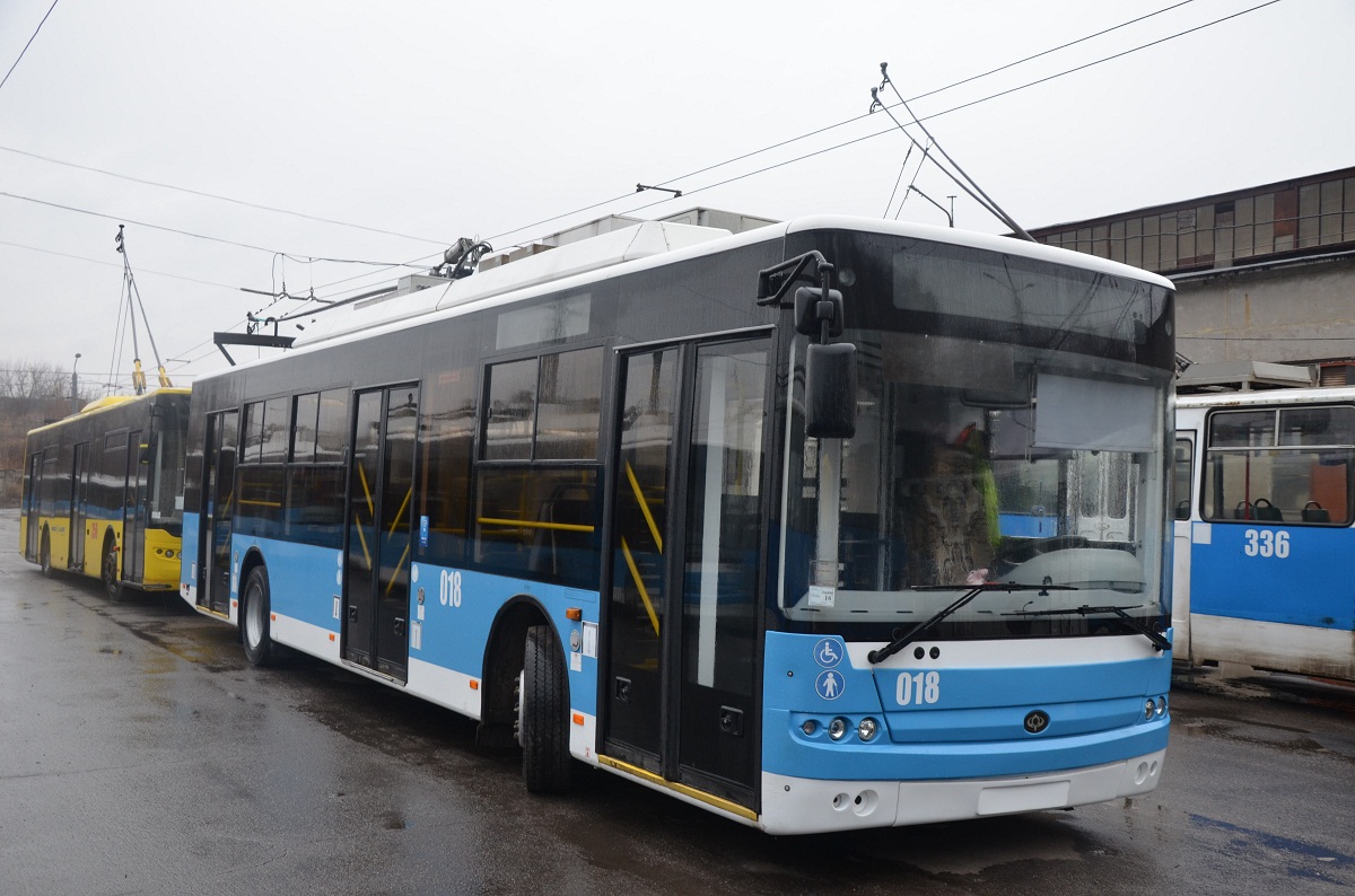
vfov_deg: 36.7
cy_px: 448
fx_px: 1352
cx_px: 678
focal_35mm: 36
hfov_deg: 53.2
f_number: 5
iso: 400
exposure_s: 1/100
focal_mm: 24
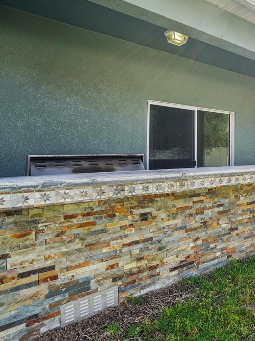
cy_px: 156
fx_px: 246
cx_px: 272
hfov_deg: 44.0
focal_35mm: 25
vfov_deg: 69.3
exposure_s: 1/60
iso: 100
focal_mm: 10
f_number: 8
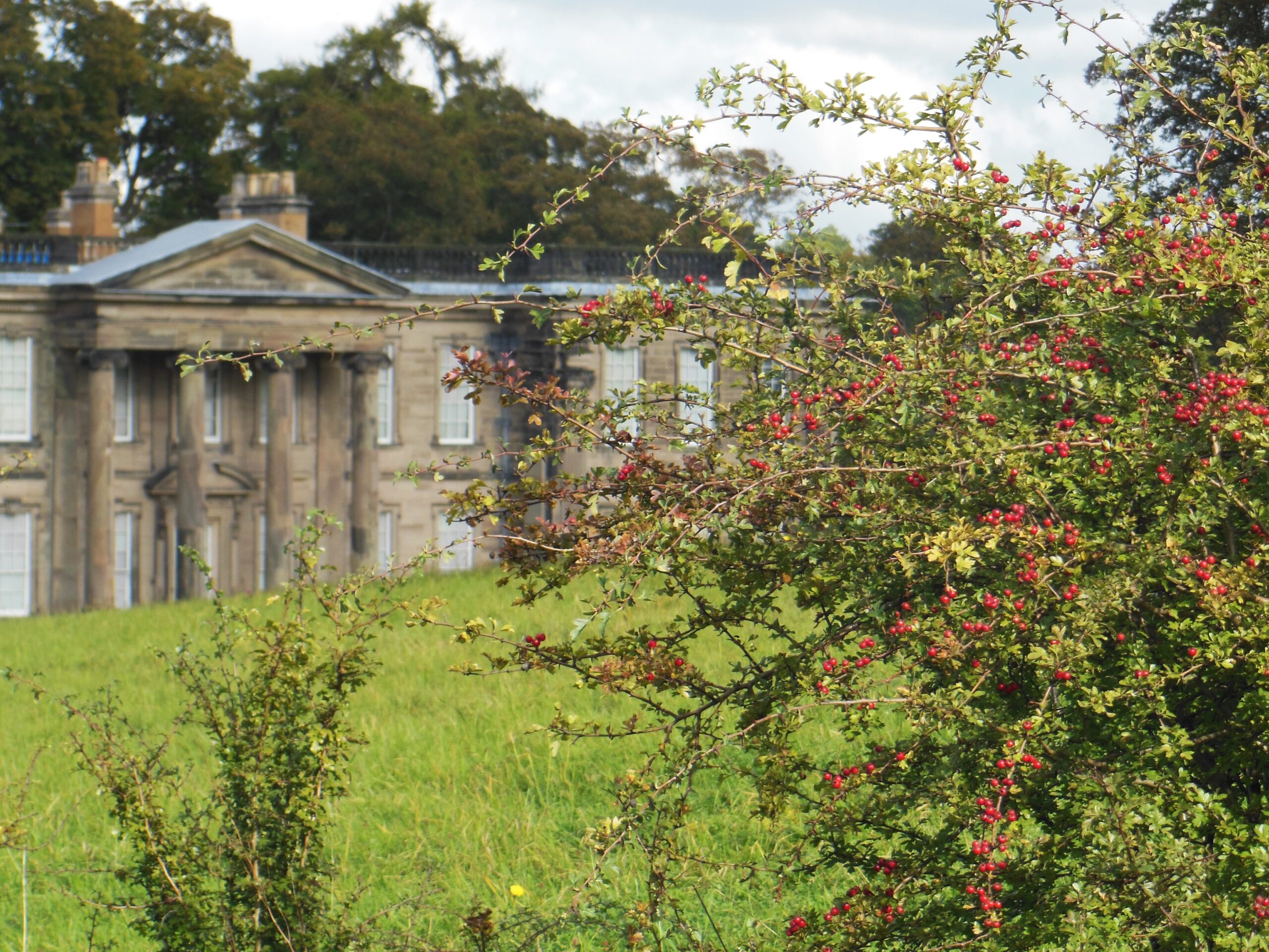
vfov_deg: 9.0
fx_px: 6049
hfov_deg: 12.0
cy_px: 476
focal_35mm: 165
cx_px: 634
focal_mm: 29.5
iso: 125
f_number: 5.9
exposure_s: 1/250
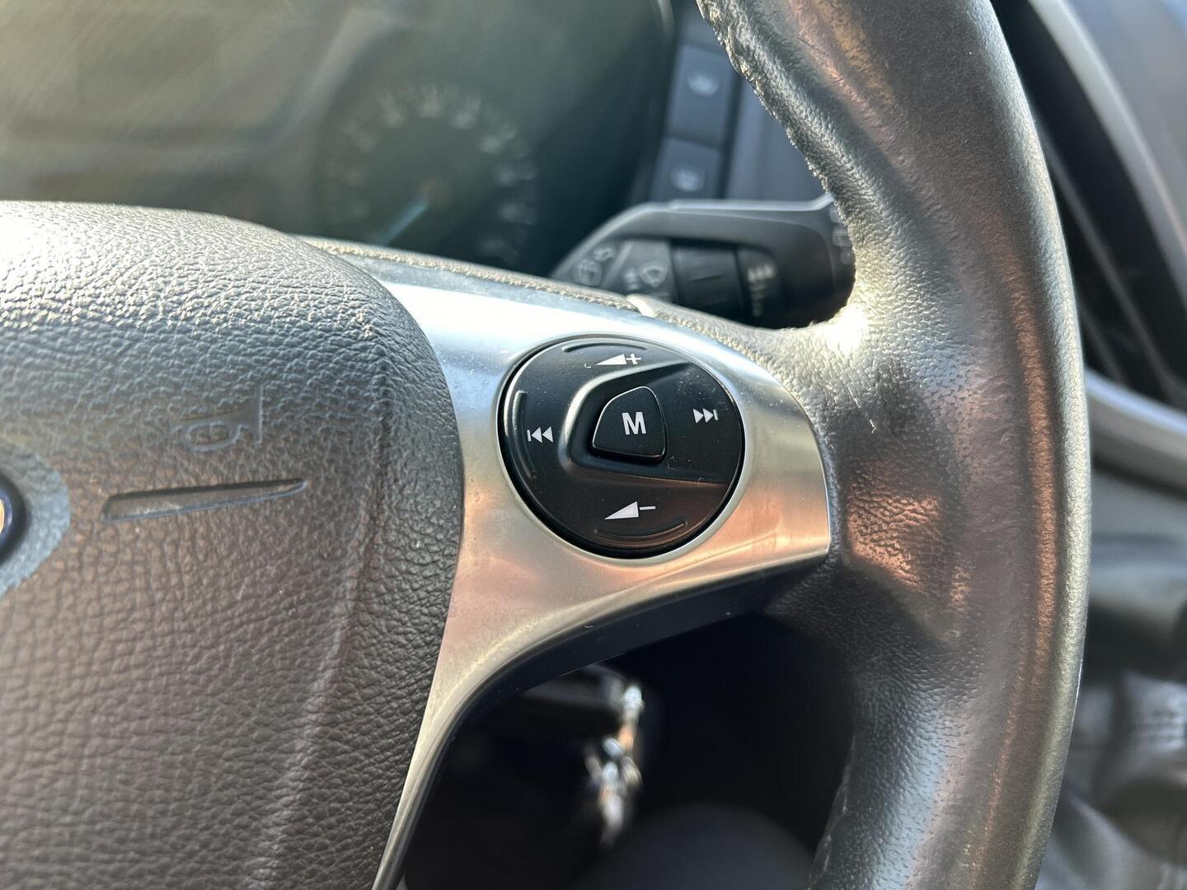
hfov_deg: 67.3
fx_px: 892
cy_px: 445
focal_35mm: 26
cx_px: 594
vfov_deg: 53.1
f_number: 1.5
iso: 50
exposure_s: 1/121
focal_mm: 5.7
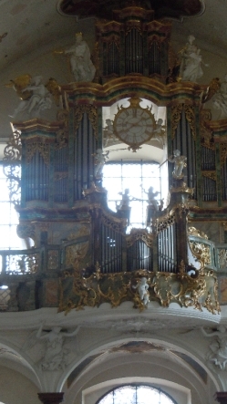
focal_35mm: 87
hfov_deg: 13.9
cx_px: 131
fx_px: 931
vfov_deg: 24.5
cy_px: 200
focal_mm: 10.6
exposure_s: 1/40
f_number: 4
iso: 400
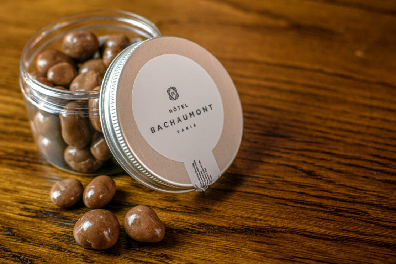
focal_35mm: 69
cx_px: 171
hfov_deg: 29.2
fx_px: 759
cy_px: 117
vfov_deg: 19.7
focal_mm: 50
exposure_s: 1/100
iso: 560
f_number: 3.5
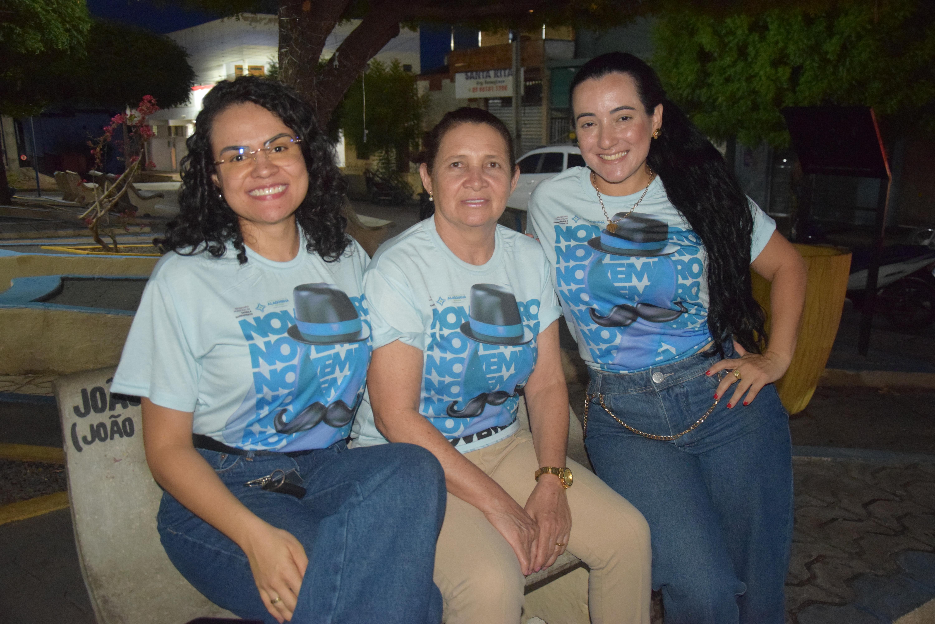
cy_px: 312
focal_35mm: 33
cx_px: 468
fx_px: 857
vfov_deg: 40.0
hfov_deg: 57.2
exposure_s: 1/60
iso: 3200
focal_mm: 22
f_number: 3.8
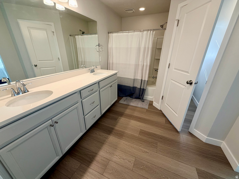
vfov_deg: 85.7
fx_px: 97
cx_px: 120
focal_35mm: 14
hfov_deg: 102.1
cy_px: 90
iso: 125
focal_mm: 2.22
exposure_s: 1/120
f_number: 2.2
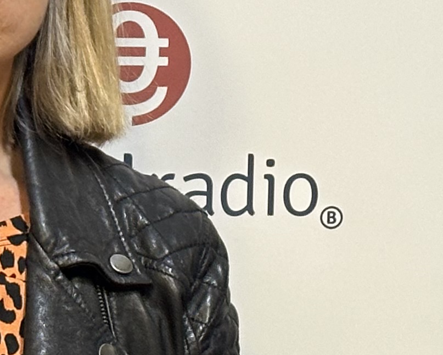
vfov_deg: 6.6
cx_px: 448
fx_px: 3069
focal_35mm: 234
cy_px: -15
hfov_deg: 8.2
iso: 160
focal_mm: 6.86
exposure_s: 1/50
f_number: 1.78
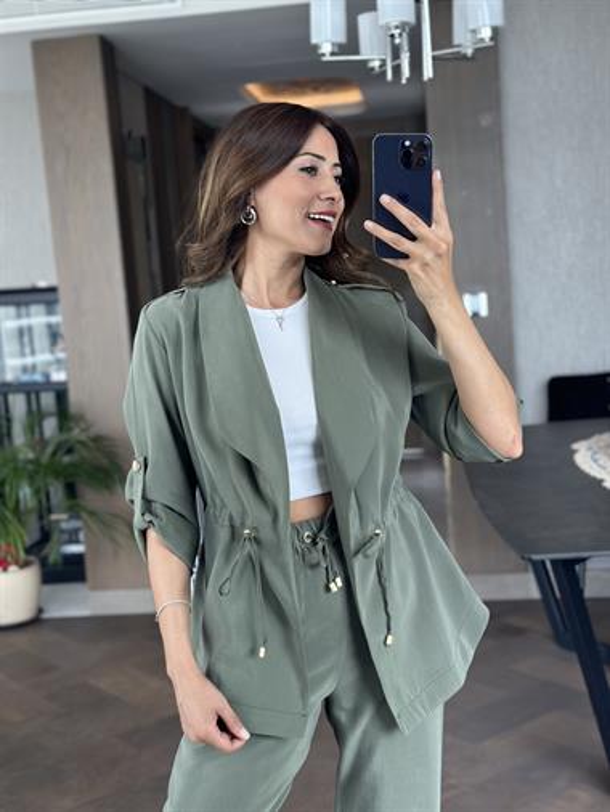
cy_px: 406
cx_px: 305
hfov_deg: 30.3
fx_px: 1127
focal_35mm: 48
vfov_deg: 39.6
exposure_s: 1/121
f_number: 1.78
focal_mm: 6.86
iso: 125
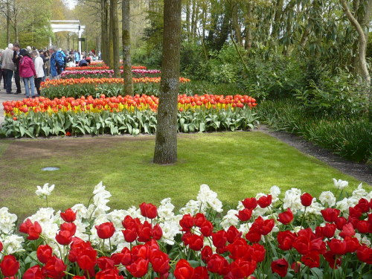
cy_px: 140
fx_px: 527
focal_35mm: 49
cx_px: 186
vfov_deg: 29.7
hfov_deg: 38.9
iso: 100
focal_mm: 6
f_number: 2.9
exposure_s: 1/320
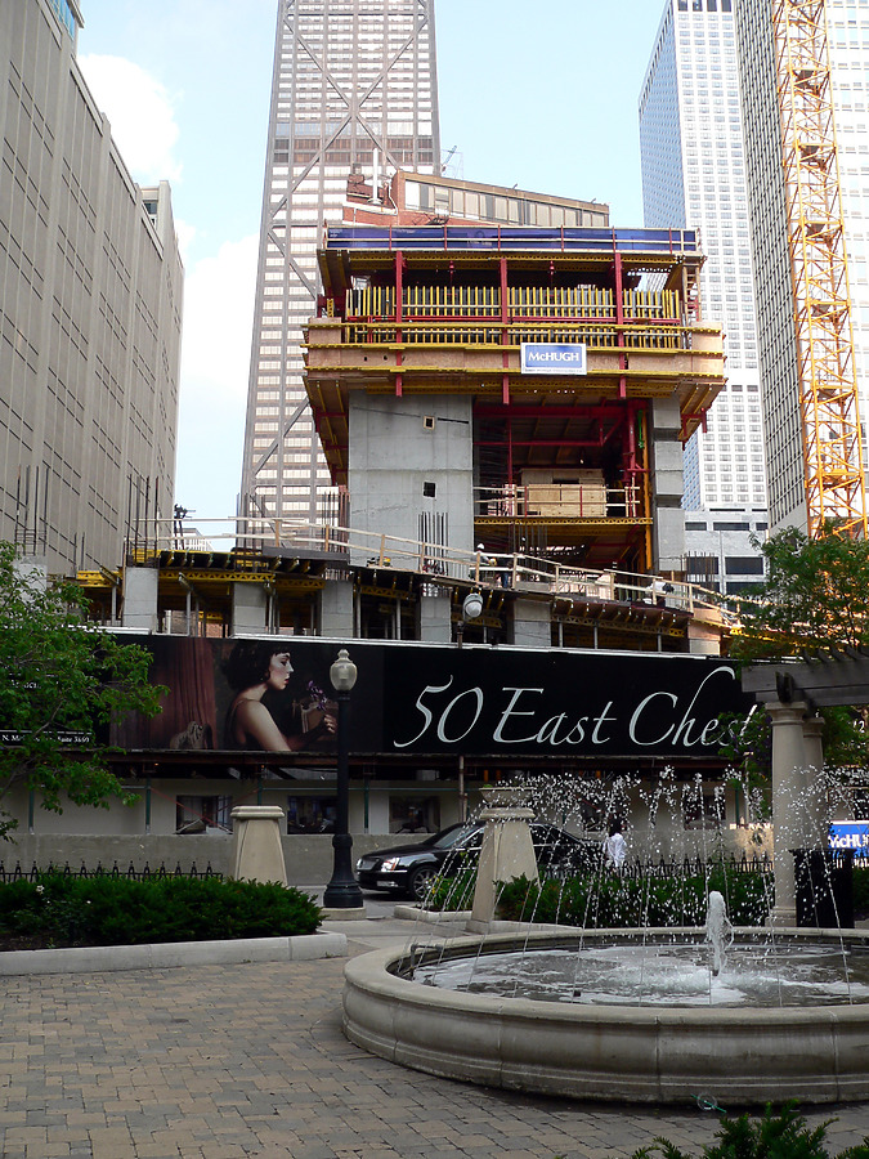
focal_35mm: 36
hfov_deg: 39.7
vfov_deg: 51.4
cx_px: 434
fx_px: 1205
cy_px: 580
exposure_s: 1/200
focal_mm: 6
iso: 80
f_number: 4
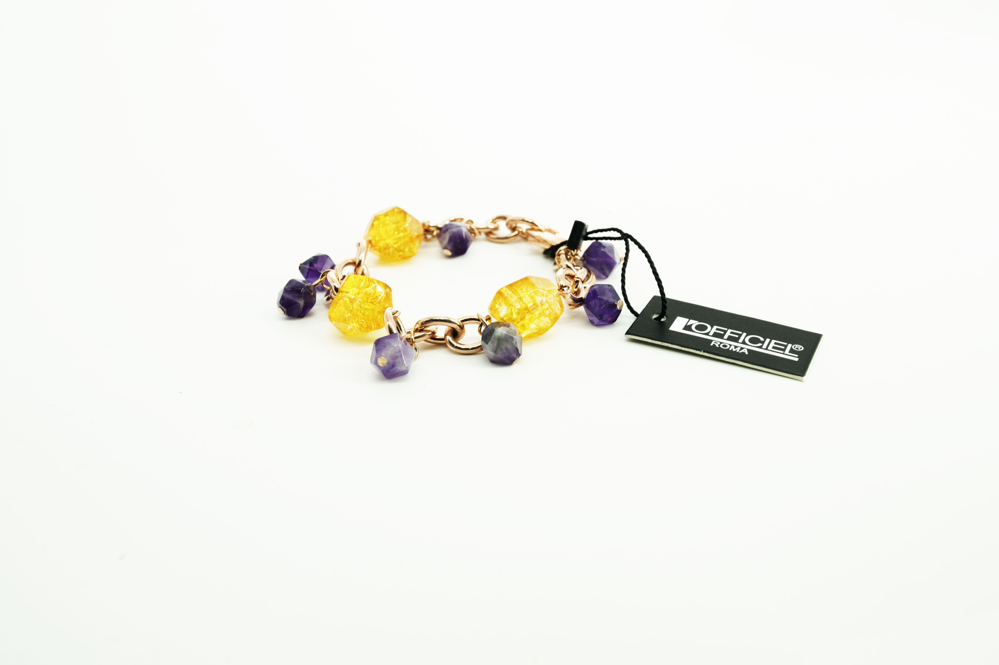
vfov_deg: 37.8
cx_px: 500
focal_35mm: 35
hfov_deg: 54.5
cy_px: 332
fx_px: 971
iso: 200
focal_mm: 35
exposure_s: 1/60
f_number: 11
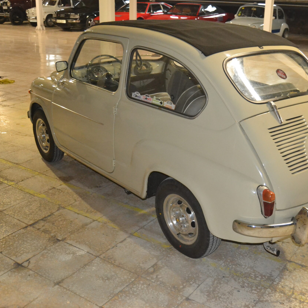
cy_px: 155
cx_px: 172
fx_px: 433
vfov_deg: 39.2
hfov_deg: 39.1
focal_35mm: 43
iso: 2800
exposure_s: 1/60
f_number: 3.5
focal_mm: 22
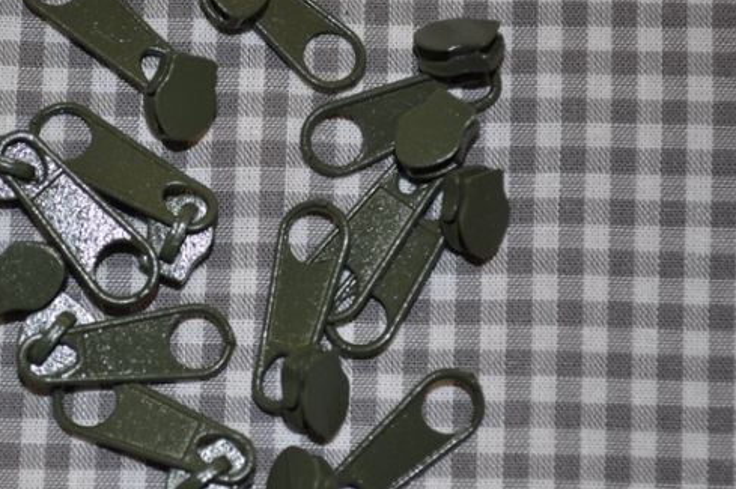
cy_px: 251
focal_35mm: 108
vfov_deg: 12.7
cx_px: 206
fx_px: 2206
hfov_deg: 18.8
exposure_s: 1/60
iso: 200
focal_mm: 44
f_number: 5.3
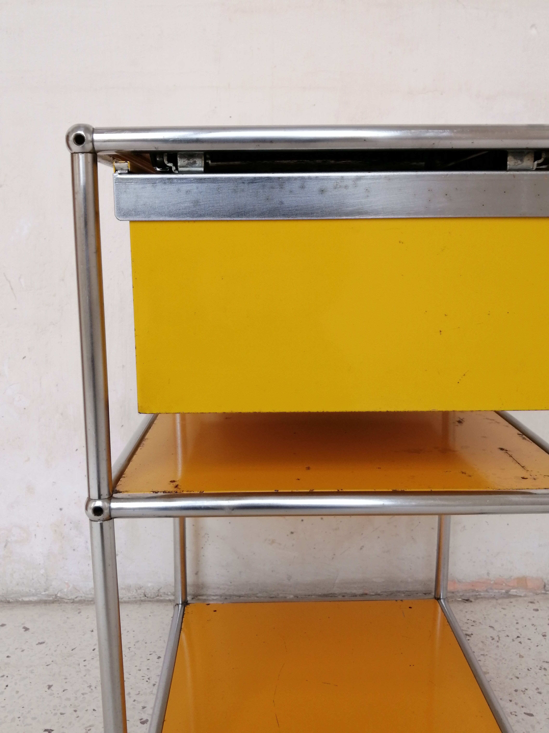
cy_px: 366
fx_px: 719
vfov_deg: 54.0
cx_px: 274
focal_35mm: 34
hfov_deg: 41.8
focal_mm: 3.62
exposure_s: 1/33.3
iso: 80
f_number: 1.8
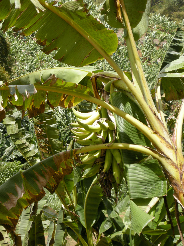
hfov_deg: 12.0
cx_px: 92
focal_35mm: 123
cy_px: 123
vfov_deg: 16.0
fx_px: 872
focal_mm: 26.3
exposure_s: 1/157
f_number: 5.3
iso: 64
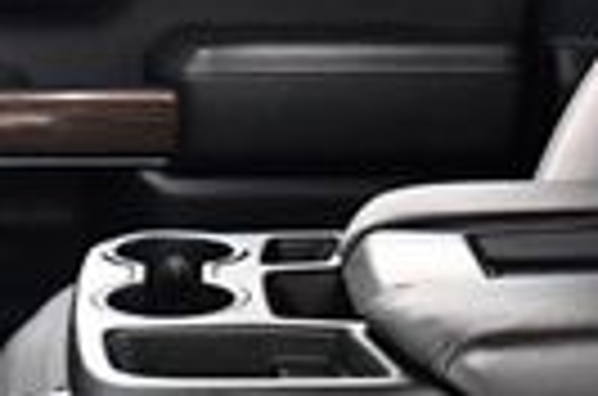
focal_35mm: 130
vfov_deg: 10.5
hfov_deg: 15.7
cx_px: 108
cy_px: 76
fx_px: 2154
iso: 2500
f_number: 4.5
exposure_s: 1/80
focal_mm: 18
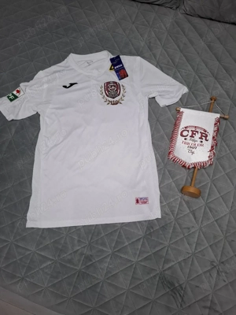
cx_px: 118
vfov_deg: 73.9
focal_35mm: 23
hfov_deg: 58.9
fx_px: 209
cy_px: 158
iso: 320
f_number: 1.8
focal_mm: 5.54
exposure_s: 1/50
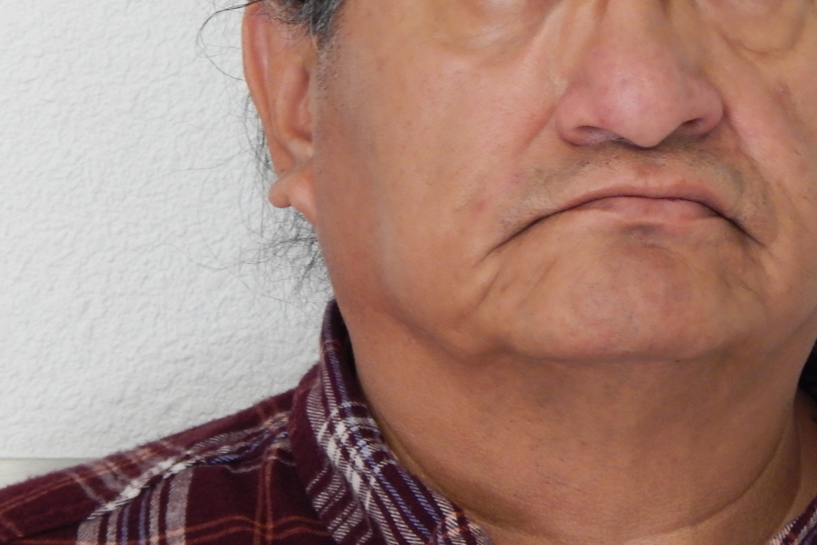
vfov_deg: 5.8
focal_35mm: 238
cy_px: 141
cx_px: 654
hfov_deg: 8.6
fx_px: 5401
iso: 400
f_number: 4.8
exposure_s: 1/25
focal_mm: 23.4
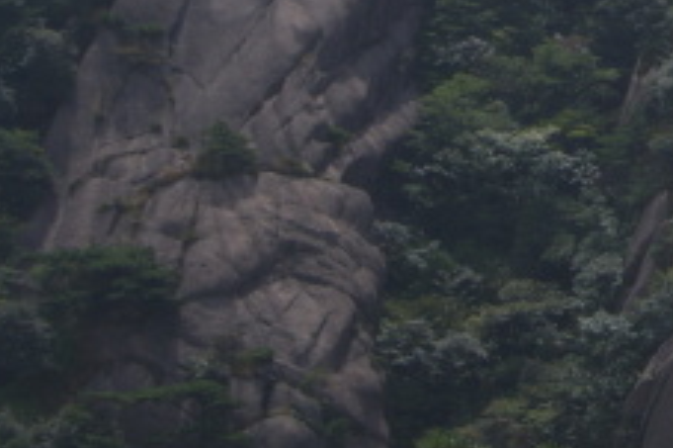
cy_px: -455
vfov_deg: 3.7
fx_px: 6954
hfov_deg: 5.4
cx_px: 1382
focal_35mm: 372
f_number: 10
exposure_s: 1/250
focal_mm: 55
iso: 100
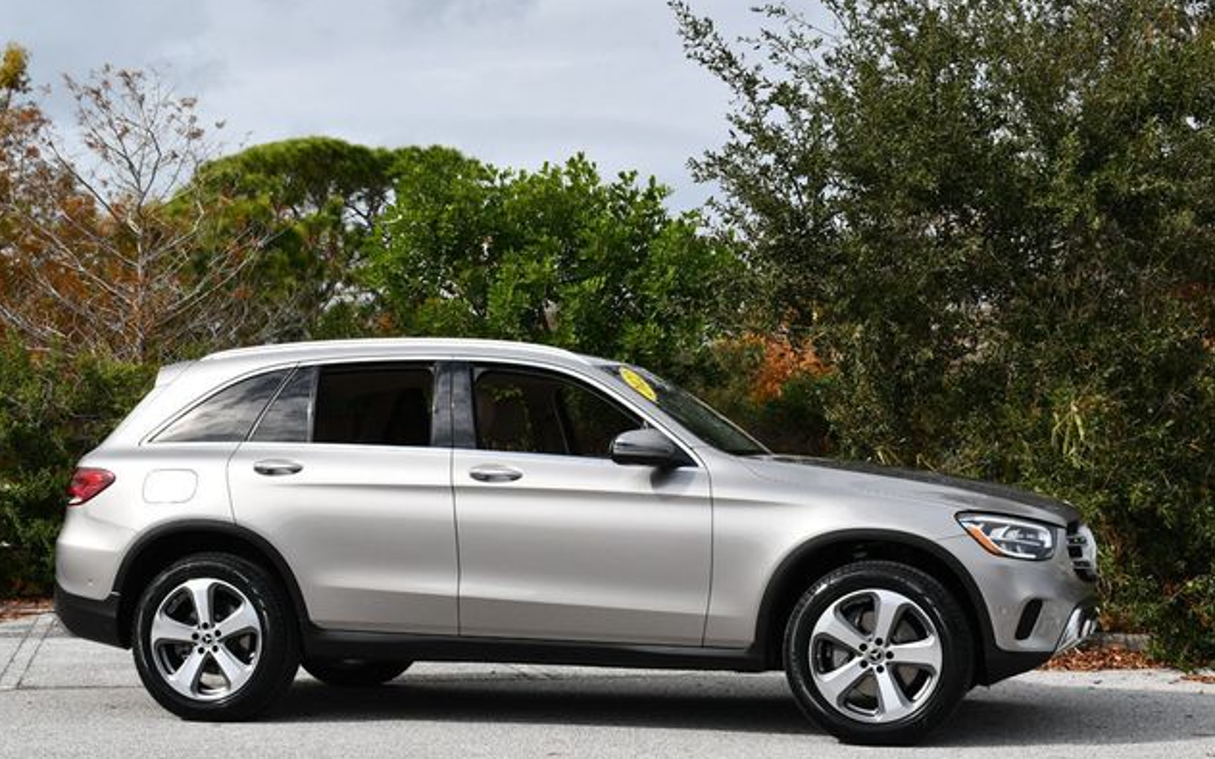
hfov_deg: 33.0
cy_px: 402
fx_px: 2053
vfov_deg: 21.0
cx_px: 606
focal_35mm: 62
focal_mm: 30
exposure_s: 1/320
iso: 100
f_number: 9
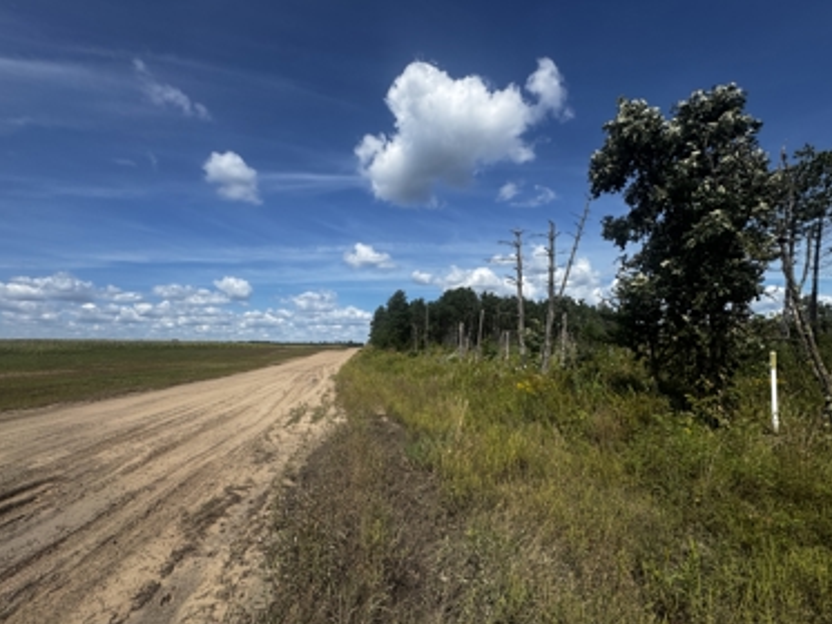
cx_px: 406
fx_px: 361
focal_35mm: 15
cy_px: 325
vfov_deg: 81.7
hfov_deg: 98.1
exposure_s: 1/2674
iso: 50
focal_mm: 2.22
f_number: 2.2
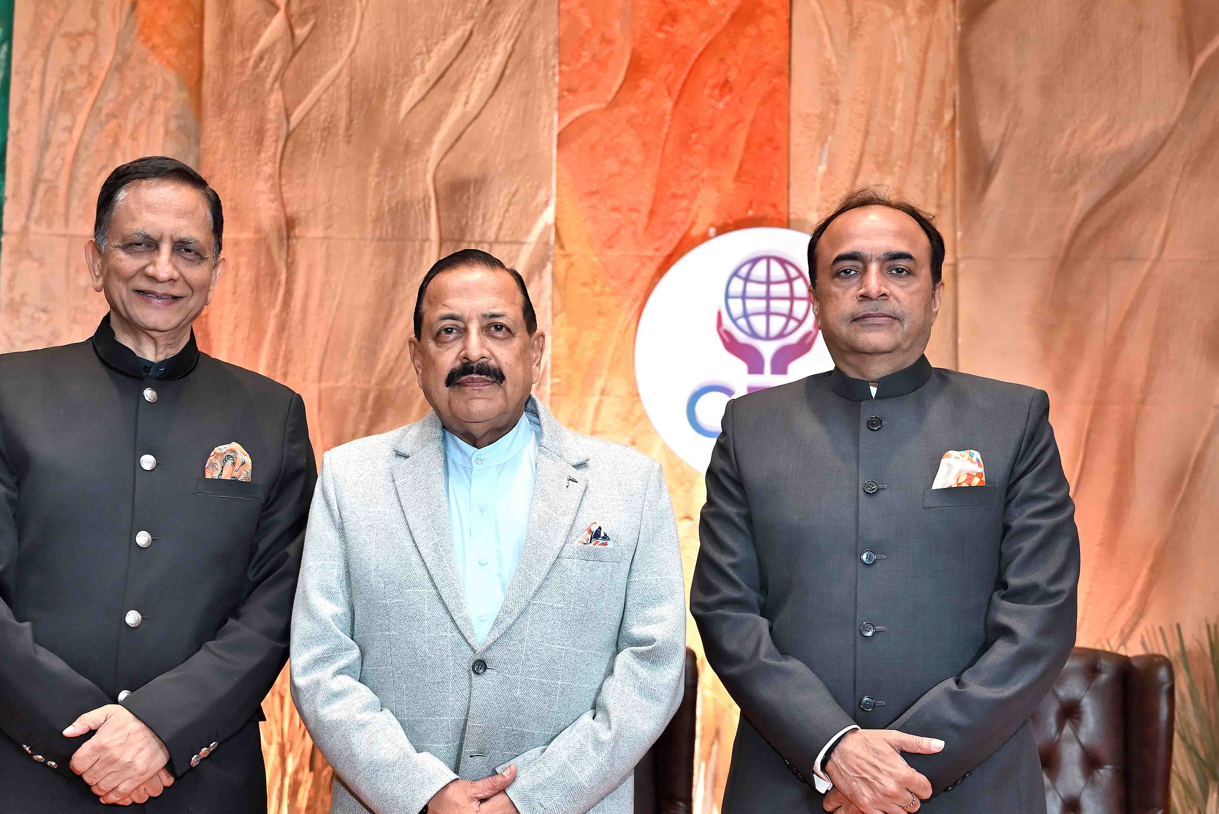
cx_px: 552
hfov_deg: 35.6
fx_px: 1897
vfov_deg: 24.1
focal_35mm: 56
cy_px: 522
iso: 1250
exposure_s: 1/100
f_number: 4
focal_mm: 41
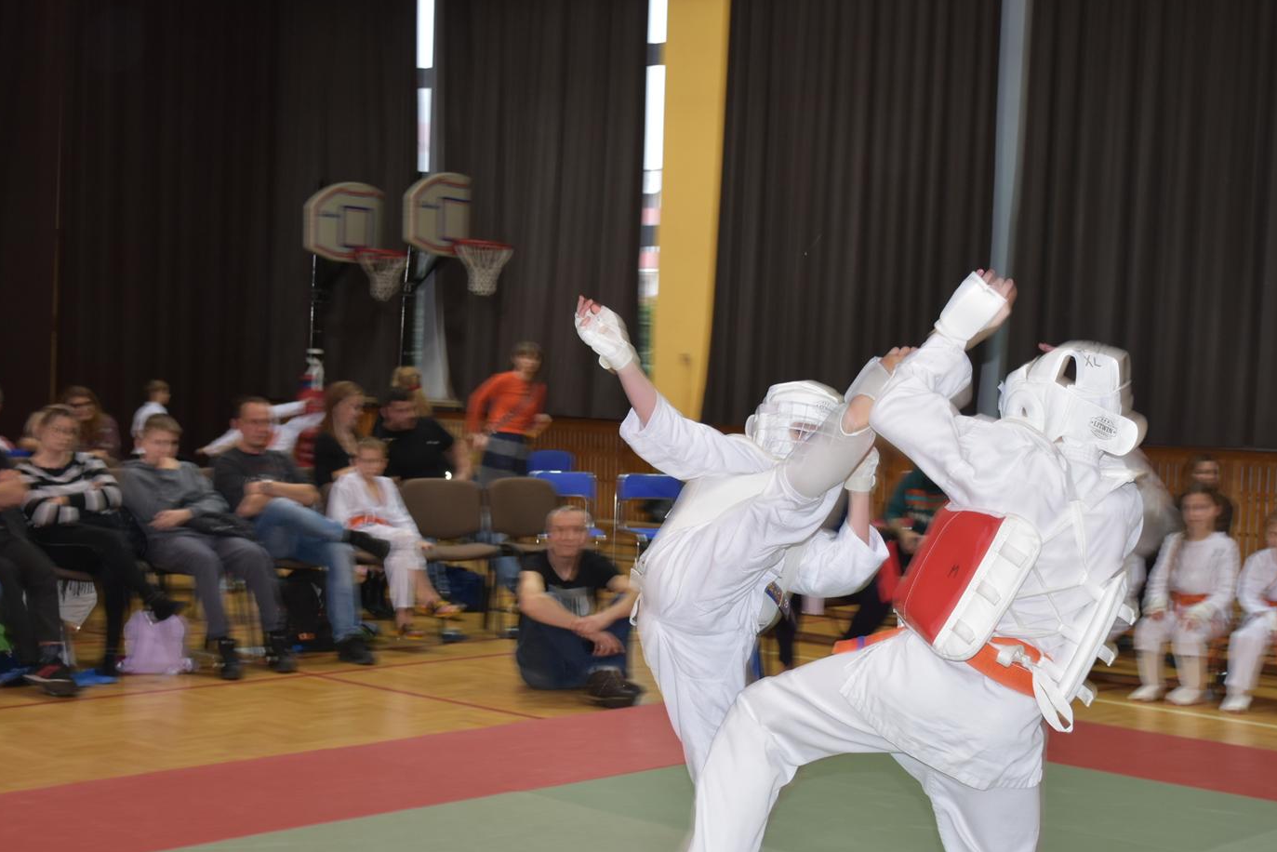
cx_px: 649
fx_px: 2093
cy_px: 490
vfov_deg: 23.0
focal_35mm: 59
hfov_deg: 33.9
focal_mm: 30
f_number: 4
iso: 400
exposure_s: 1/25
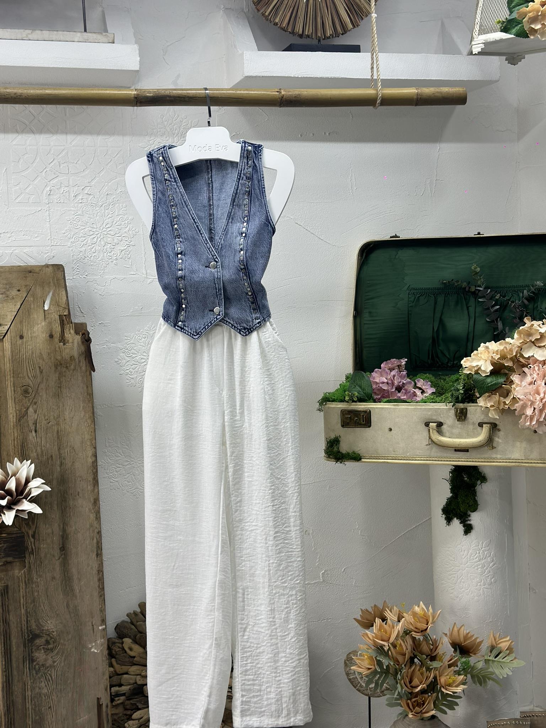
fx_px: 1009
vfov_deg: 39.7
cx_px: 273
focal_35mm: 48
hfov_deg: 30.3
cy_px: 364
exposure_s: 1/112
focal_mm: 6.86
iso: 64
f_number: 1.78
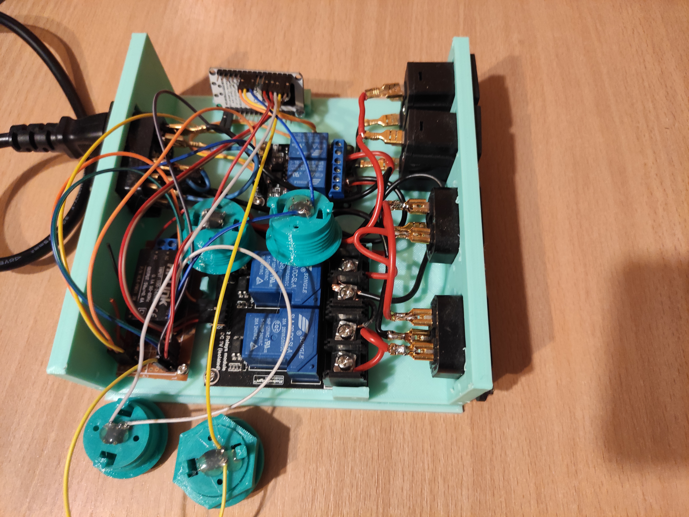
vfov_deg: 54.9
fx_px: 498
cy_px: 258
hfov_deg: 69.4
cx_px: 344
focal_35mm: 25
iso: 1415
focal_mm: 5.43
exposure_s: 1/25
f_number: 1.89
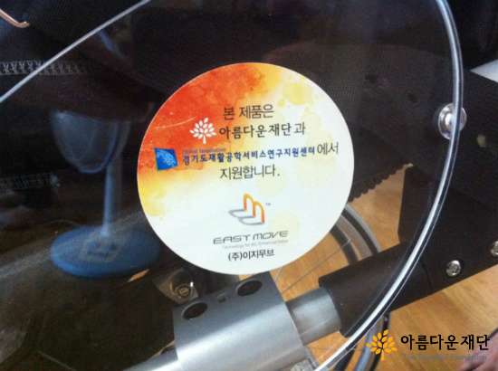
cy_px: 186
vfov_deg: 40.6
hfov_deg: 52.7
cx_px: 249
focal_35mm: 35
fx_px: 502
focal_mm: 3.85
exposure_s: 1/15
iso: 800
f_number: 2.8
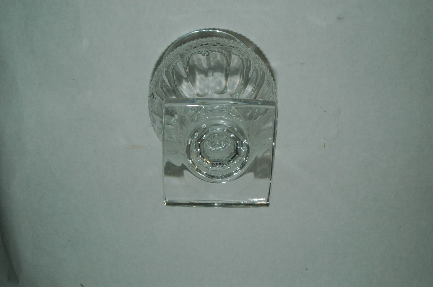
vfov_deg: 31.8
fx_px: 505
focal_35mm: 42
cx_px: 216
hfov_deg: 46.4
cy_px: 144
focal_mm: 28
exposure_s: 1/125
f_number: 7.1
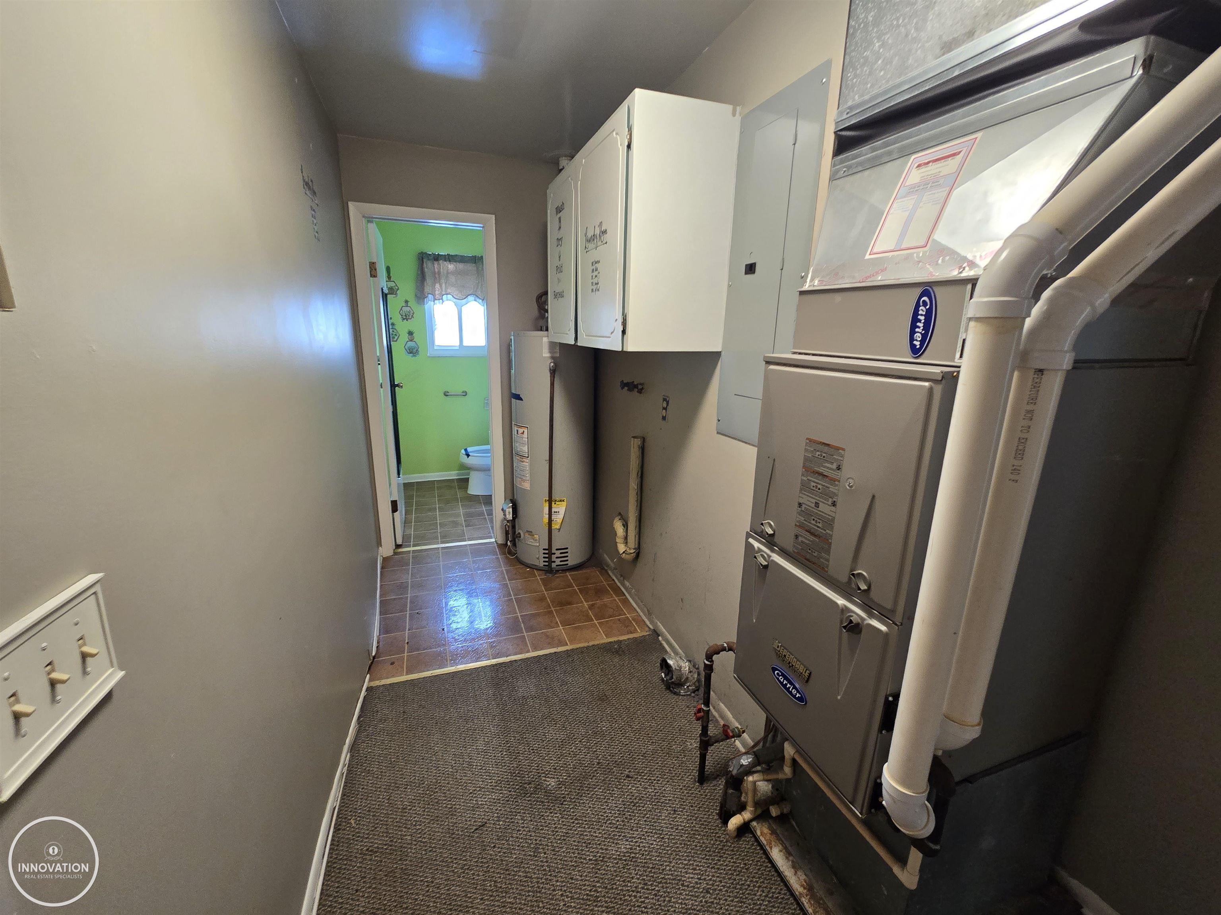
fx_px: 459
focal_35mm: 13
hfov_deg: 106.2
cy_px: 458
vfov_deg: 89.9
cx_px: 610
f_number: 2.2
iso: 200
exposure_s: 1/60
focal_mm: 2.2
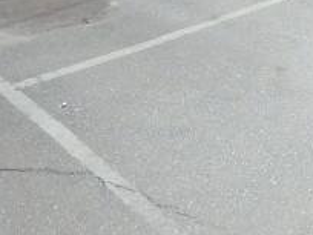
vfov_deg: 19.7
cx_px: 282
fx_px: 597
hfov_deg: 28.3
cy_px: -106
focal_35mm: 66
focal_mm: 3.7
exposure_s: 1/160
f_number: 3.5
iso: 125
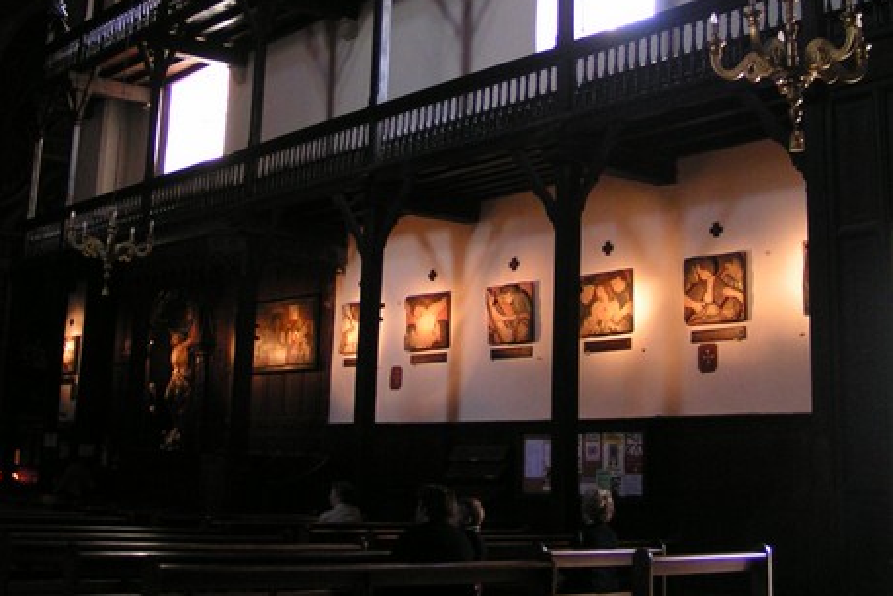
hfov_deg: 37.5
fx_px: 1315
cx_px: 446
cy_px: 105
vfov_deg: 25.0
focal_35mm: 53
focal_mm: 5.8
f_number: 2.8
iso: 200
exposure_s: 1/15
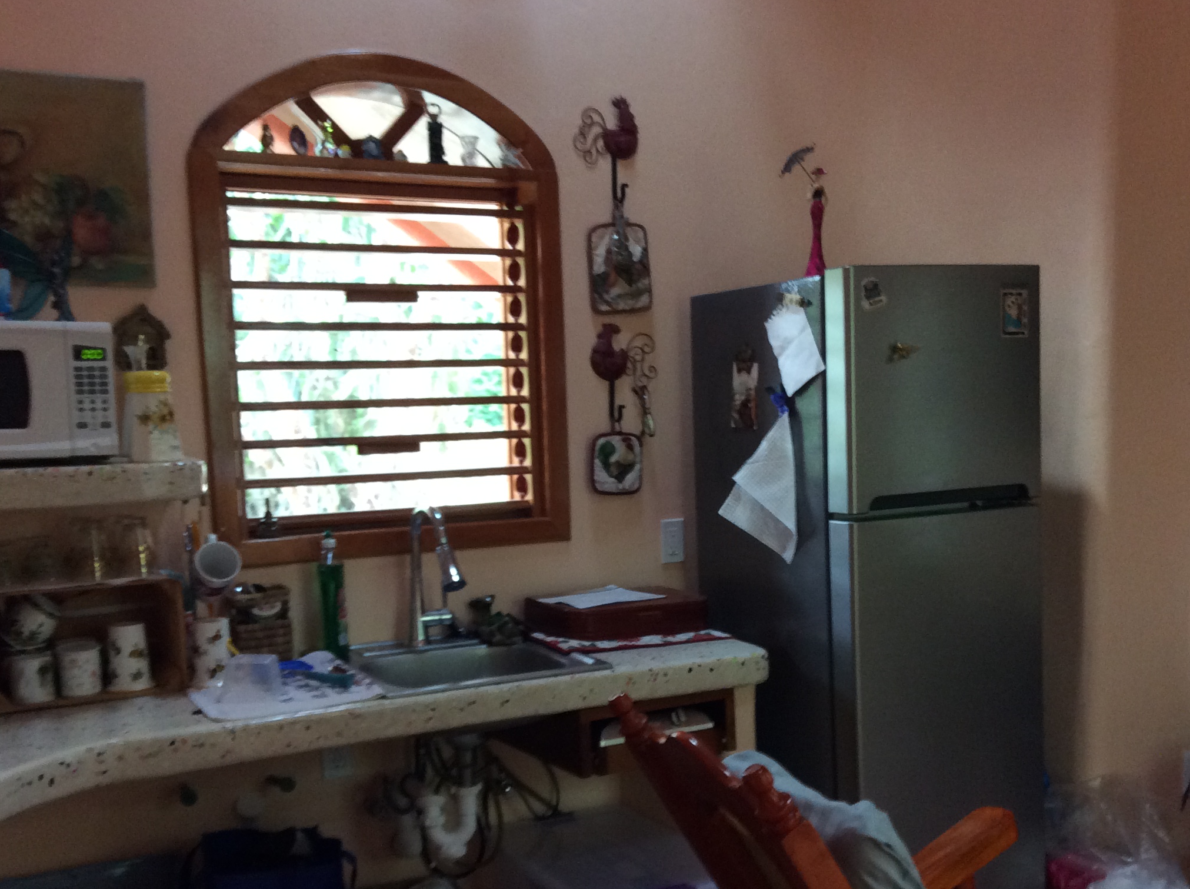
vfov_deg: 34.9
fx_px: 1407
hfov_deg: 45.8
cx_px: 598
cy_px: 543
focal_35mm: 41
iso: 125
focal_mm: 3.3
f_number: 2.4
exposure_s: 1/24
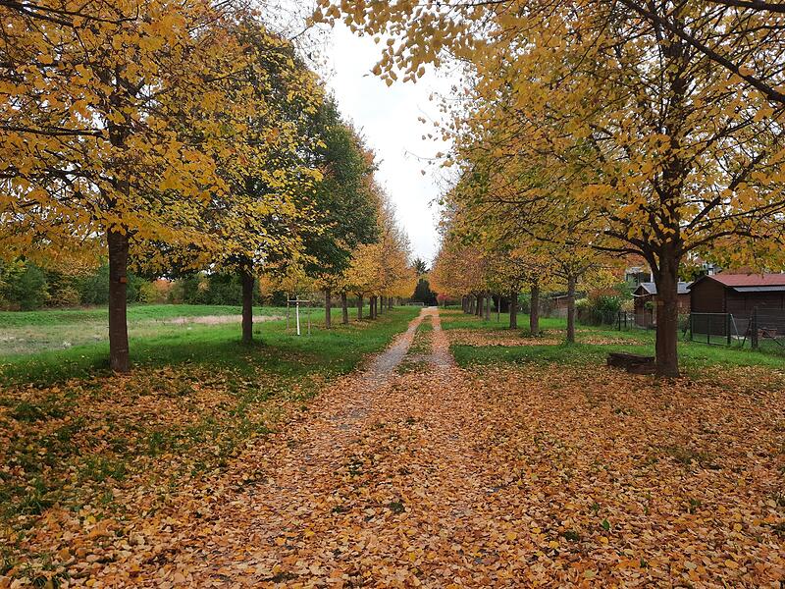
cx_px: 392
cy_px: 294
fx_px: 567
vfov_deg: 54.9
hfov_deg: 69.4
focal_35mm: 25
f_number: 2
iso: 40
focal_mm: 4.6
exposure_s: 1/189
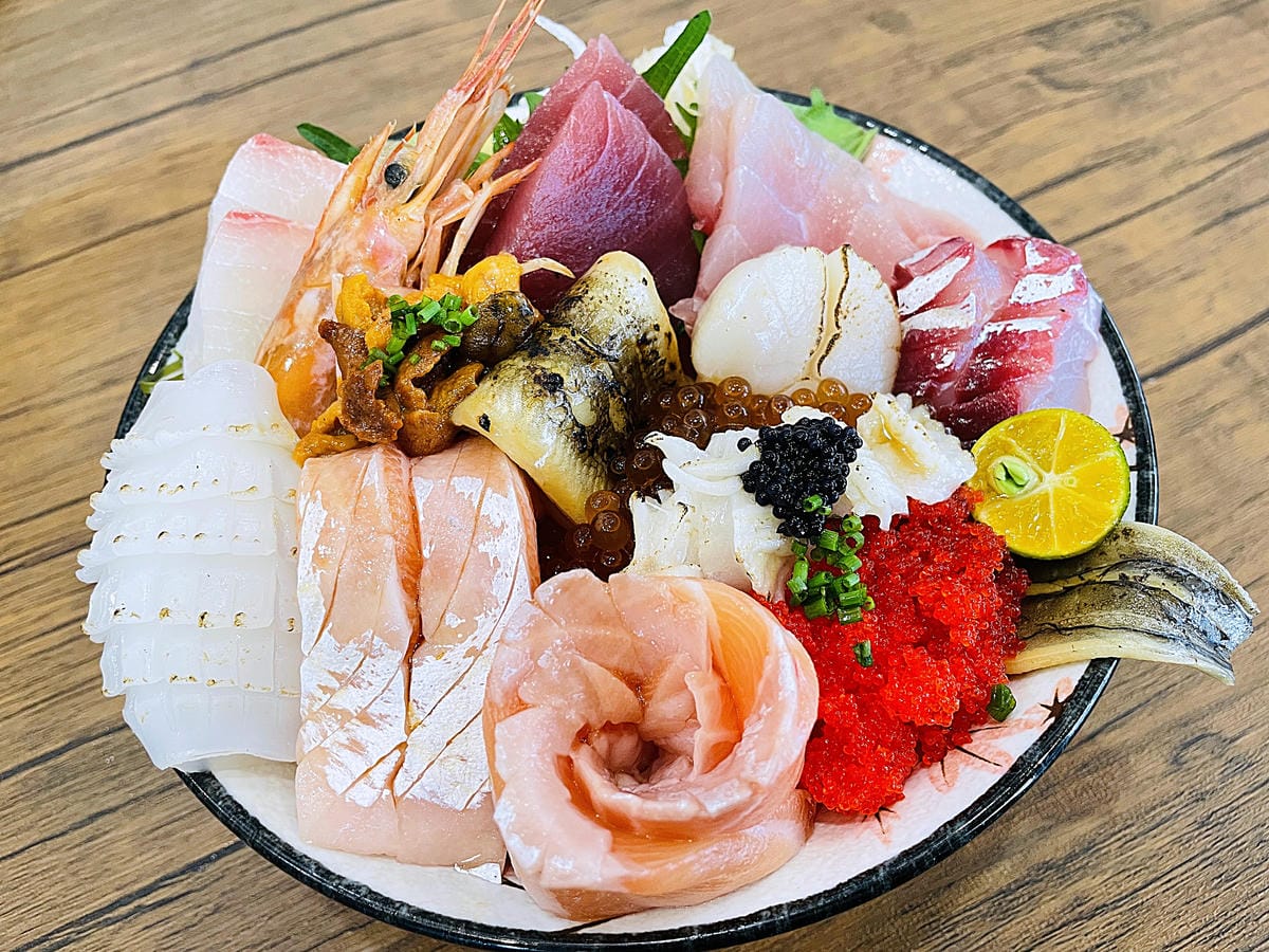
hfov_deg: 67.3
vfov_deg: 53.1
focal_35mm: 26
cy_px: 476
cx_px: 634
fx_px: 953
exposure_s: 1/60
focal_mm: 4.2
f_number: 1.6
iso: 100
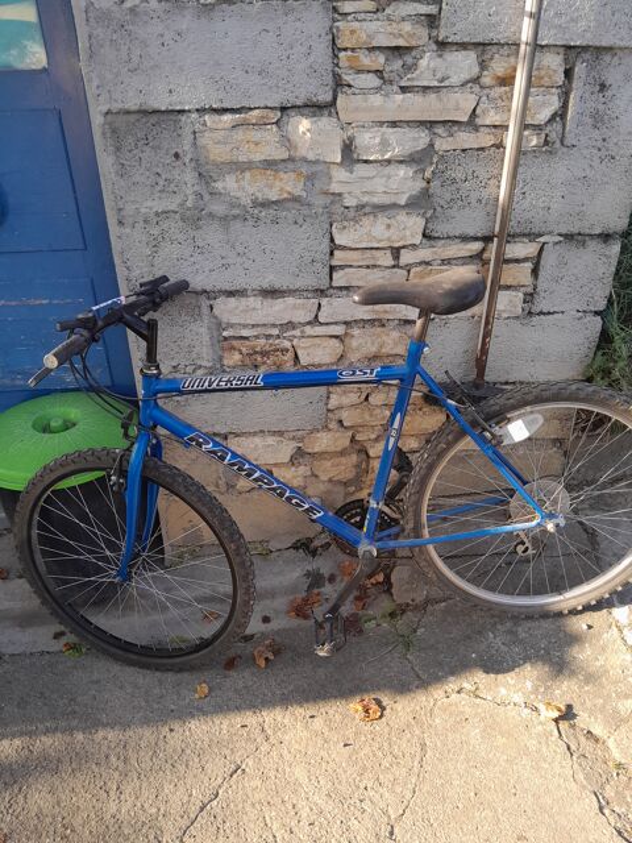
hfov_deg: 53.1
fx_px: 633
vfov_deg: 67.3
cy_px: 422
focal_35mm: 26
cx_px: 316
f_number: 1.8
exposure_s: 1/100
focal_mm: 3.98
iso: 40
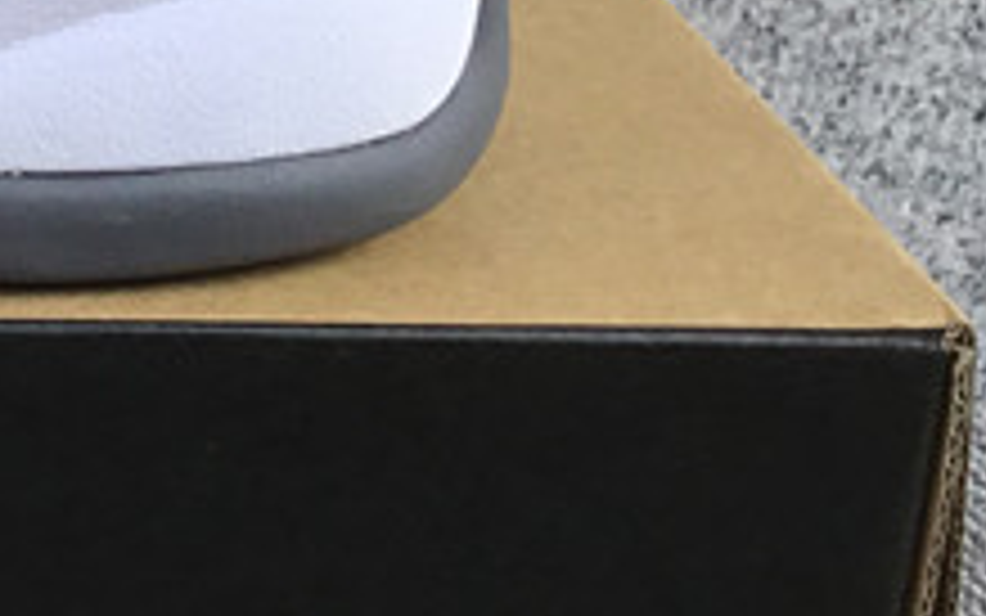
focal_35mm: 135
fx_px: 3629
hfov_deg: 13.8
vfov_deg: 9.6
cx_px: -792
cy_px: -169
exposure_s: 1/289
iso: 25
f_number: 2.4
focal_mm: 3.3
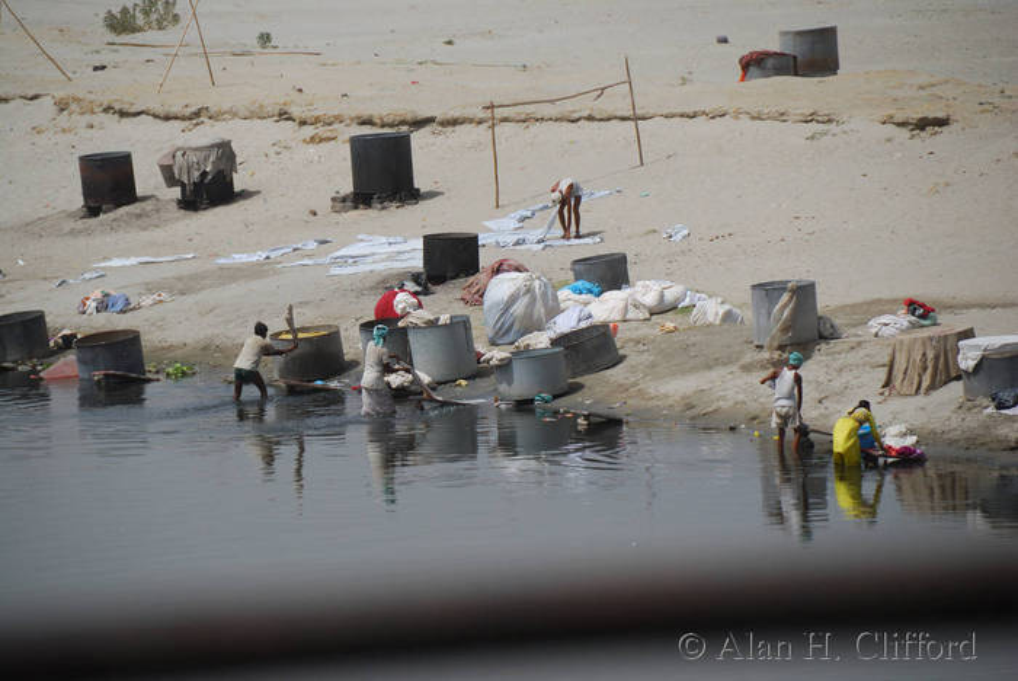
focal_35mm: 300
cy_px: 340
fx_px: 8490
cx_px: 509
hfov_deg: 6.9
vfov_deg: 4.6
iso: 100
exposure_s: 1/640
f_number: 5.6
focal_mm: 200
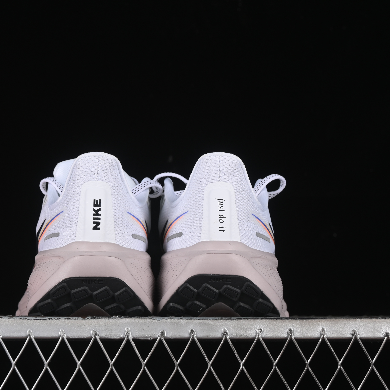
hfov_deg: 18.1
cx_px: 157
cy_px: 195
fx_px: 1224
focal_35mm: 96
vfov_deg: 18.1
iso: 160
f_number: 8
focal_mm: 50
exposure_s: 1/80
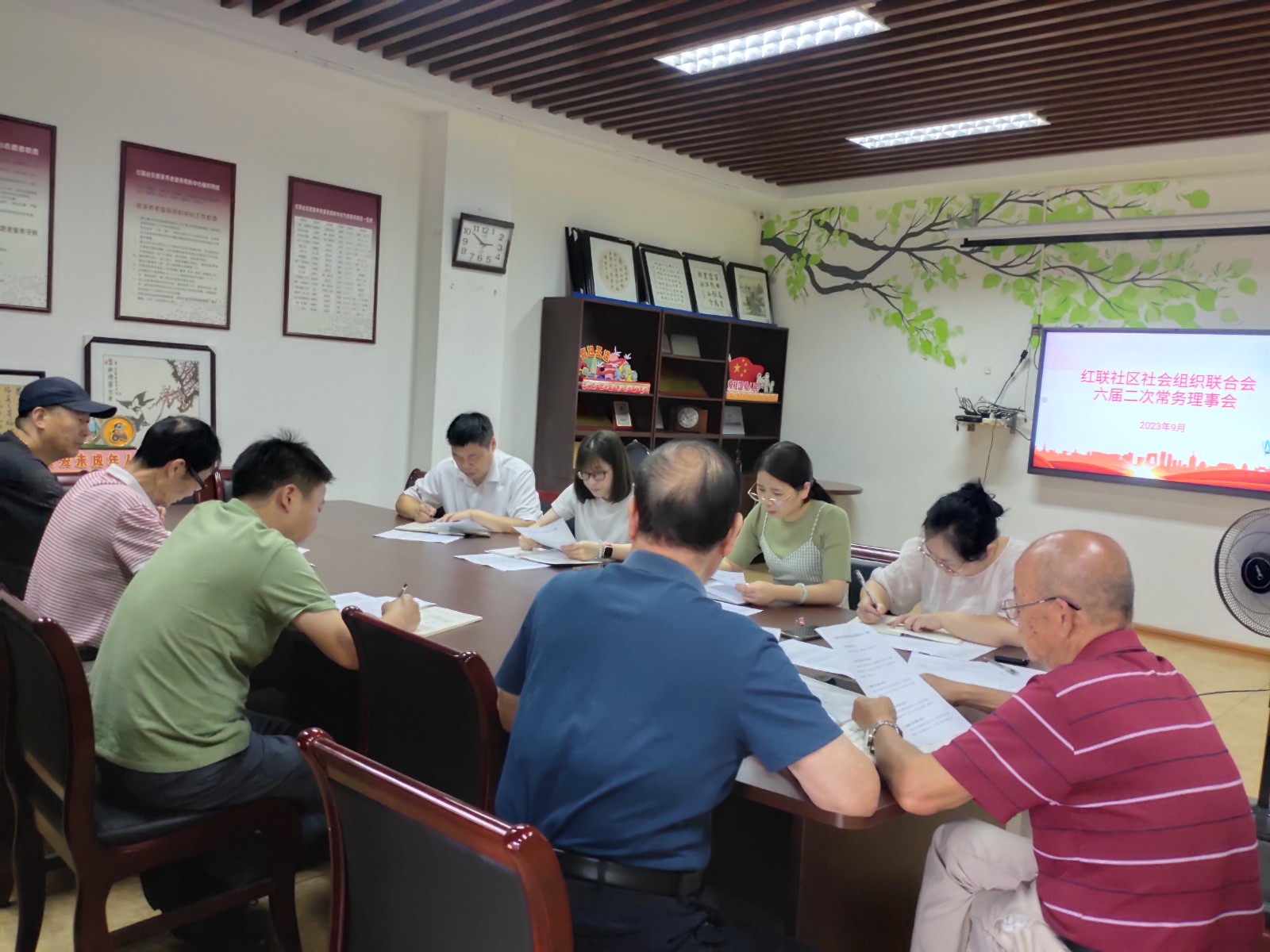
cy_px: 476
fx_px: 991
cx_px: 635
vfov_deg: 51.4
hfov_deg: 65.3
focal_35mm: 27
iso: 100
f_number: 1.78
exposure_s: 1/129
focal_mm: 4.05
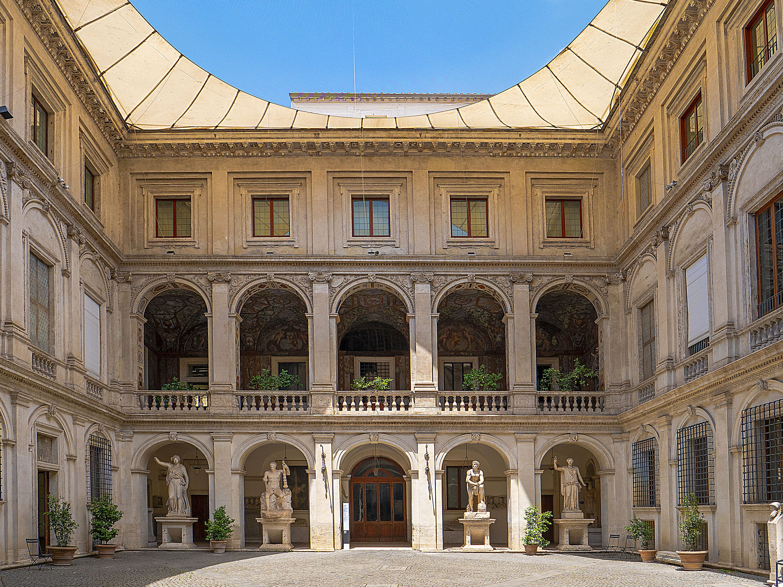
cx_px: 392
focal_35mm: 24
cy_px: 294
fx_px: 543
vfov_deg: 56.8
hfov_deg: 71.6
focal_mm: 12
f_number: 5.6
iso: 200
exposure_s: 1/500
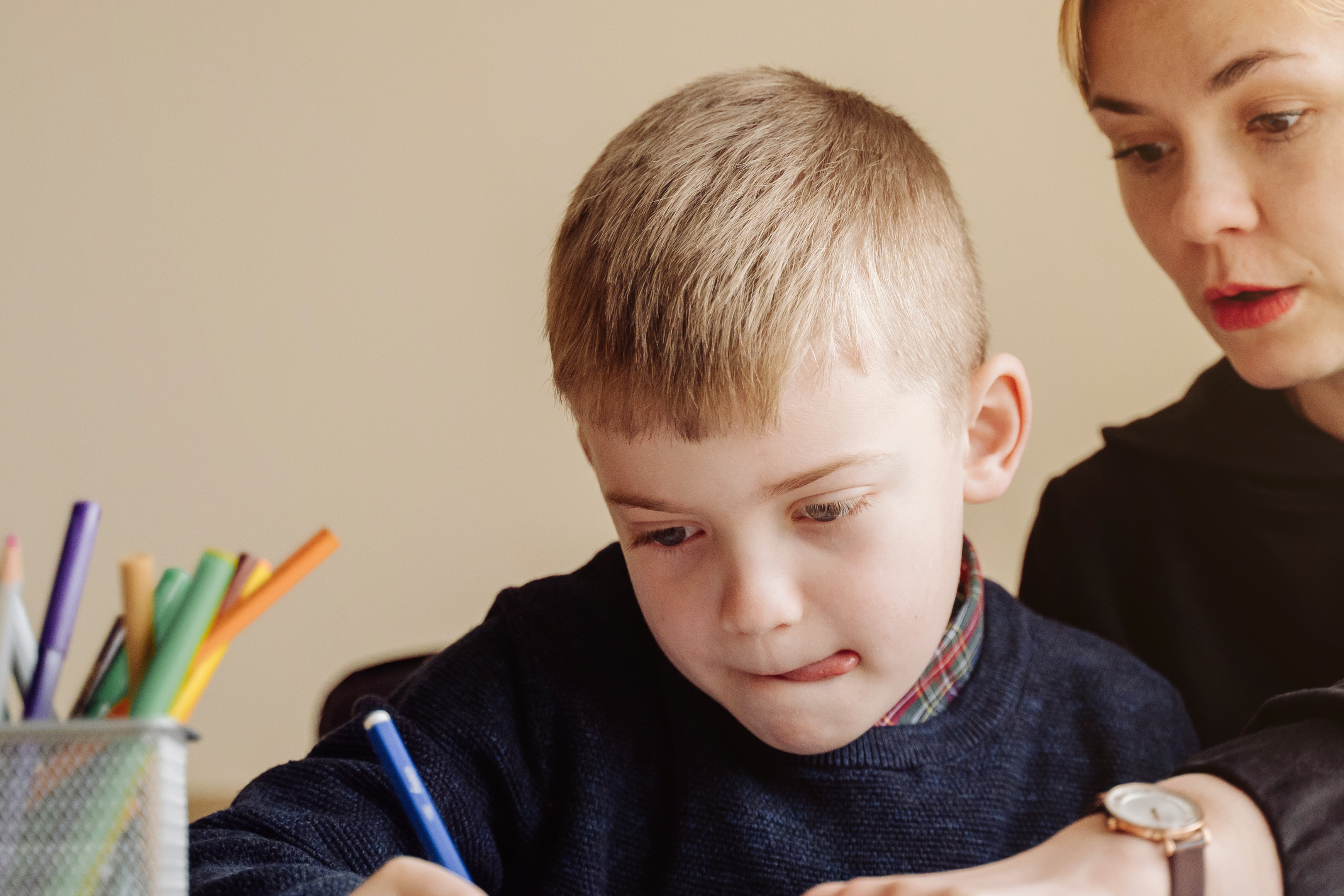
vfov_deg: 14.1
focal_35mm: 97
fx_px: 3621
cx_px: 900
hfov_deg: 20.9
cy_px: 312
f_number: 2.8
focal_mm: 57
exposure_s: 1/500
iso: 1250
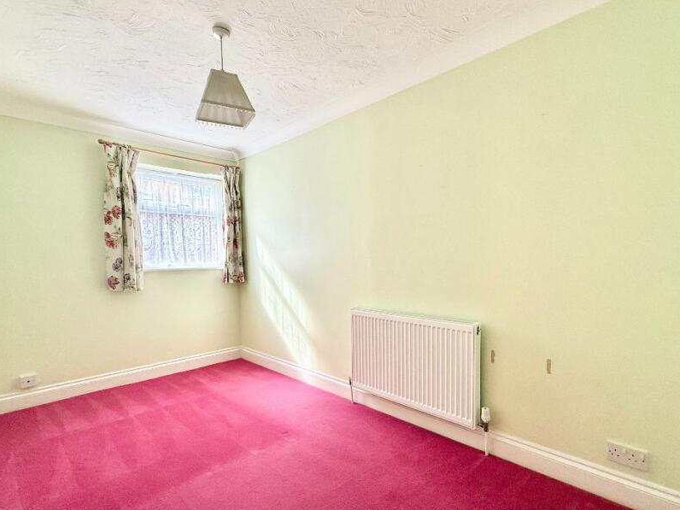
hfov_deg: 87.5
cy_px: 280
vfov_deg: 71.4
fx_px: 354
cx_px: 372
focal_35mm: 18
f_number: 2.2
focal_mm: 2.22
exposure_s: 1/99
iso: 125
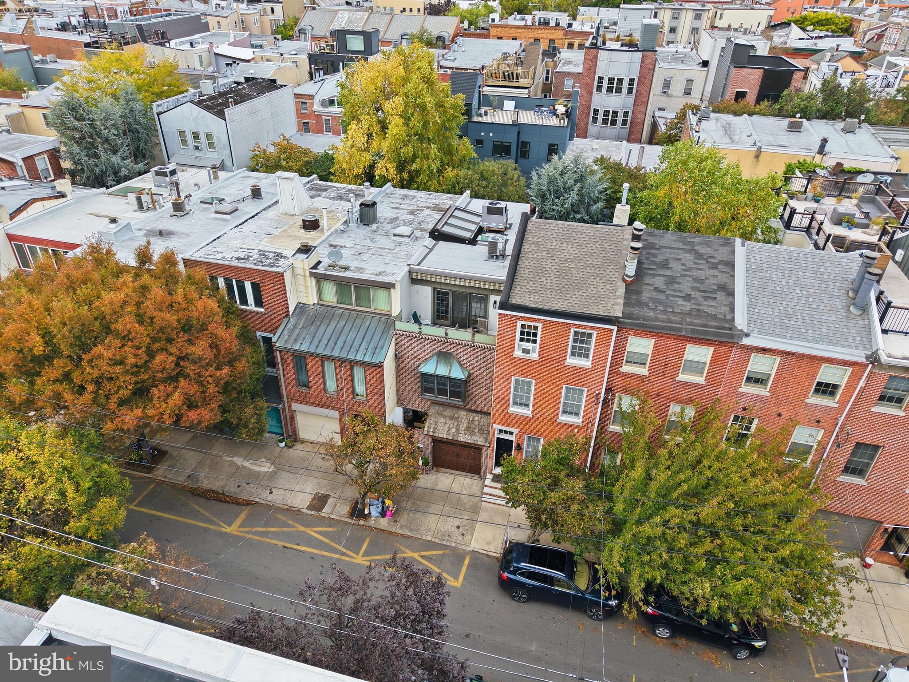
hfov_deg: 71.6
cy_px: 341
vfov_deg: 56.8
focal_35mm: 24
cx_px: 454
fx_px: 630
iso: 100
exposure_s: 1/320
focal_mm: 8.7
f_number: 1.8
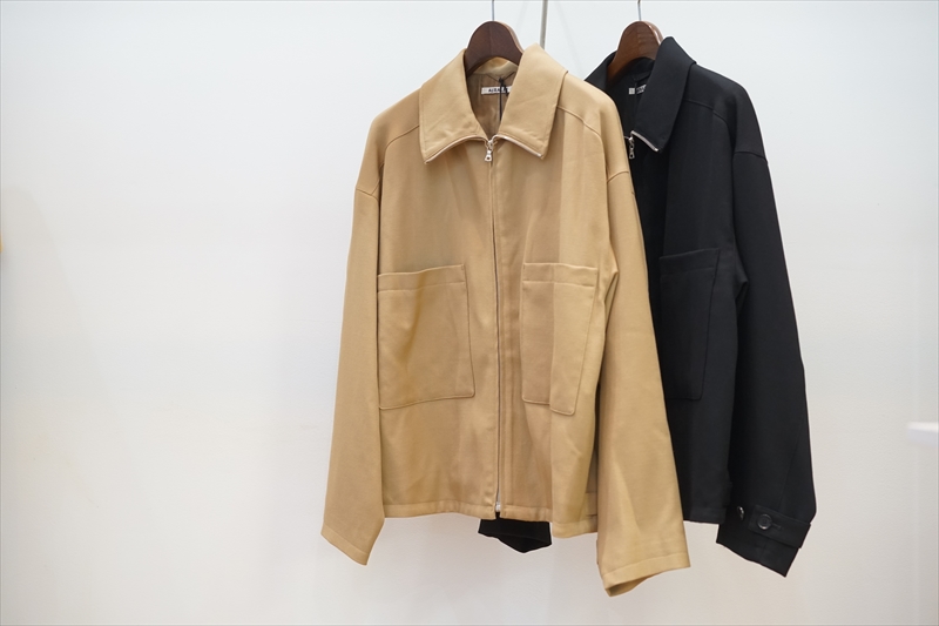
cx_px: 470
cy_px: 313
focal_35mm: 55
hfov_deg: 36.3
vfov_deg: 24.6
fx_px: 1434
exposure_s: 1/60
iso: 1250
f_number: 4
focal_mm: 55
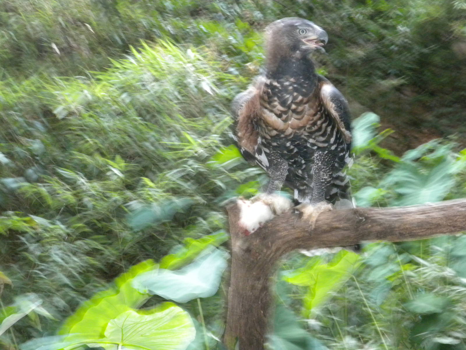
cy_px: 175
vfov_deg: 20.4
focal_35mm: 72
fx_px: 969
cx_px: 233
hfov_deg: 27.0
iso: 480
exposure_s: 1/30
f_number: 5
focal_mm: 12.7
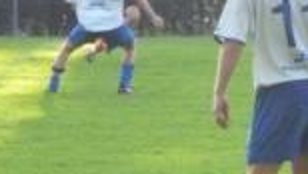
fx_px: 2951
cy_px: 76
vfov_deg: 3.4
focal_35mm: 361
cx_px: 278
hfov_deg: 6.0
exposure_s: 1/125
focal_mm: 18.9
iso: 427
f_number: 5.9
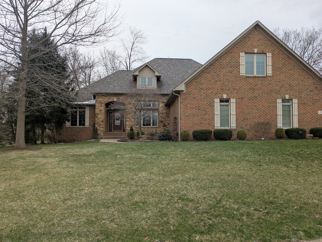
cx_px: 176
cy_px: 125
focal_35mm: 28
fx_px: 261
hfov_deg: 63.3
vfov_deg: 49.8
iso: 48
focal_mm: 5.43
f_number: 1.89
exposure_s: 1/363
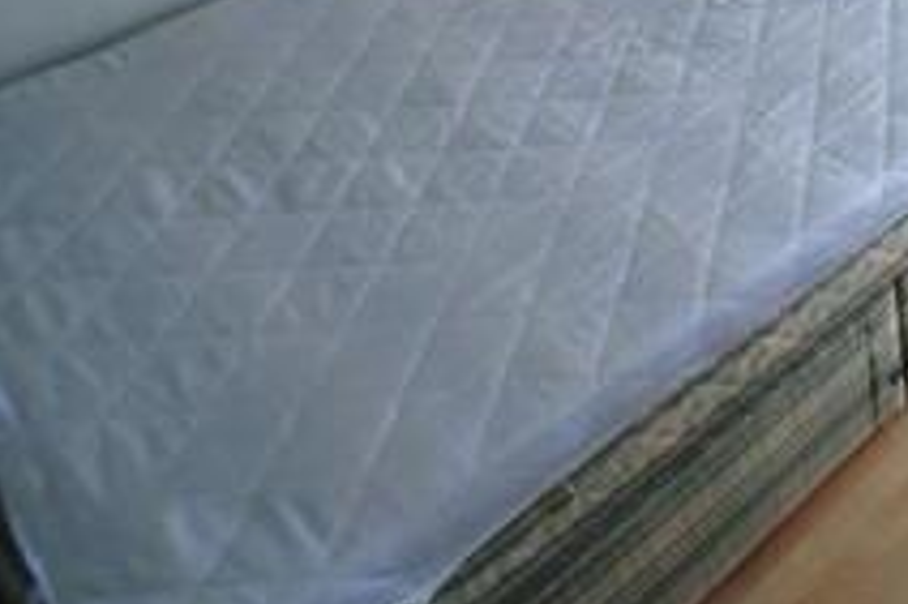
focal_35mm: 54
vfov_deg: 24.4
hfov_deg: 32.3
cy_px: 71
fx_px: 1361
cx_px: 1011
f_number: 4
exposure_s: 1/80
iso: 200
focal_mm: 16
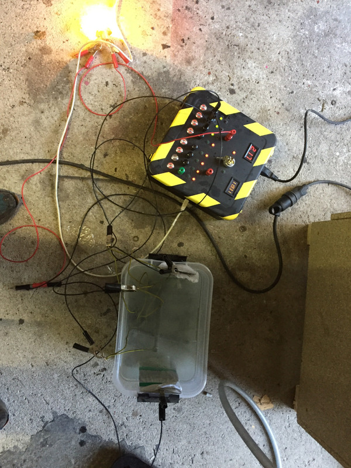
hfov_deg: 48.2
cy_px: 234
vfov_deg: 61.7
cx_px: 176
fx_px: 392
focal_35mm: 29
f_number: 2.2
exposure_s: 1/25
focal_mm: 4.15
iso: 250
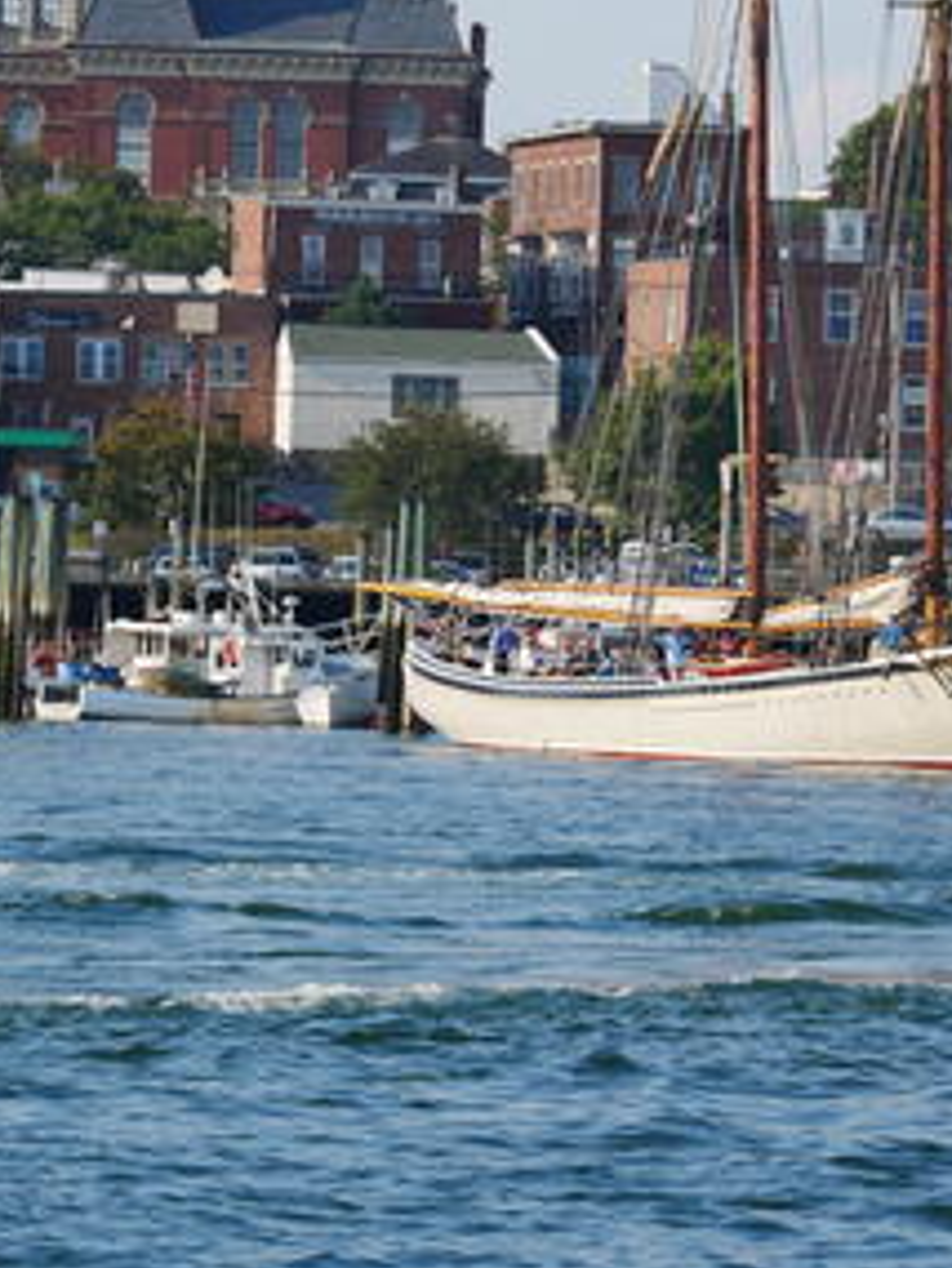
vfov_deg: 5.8
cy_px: 561
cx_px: 618
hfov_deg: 4.4
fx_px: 12495
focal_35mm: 341
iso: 200
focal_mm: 108
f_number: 5.6
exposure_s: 1/800
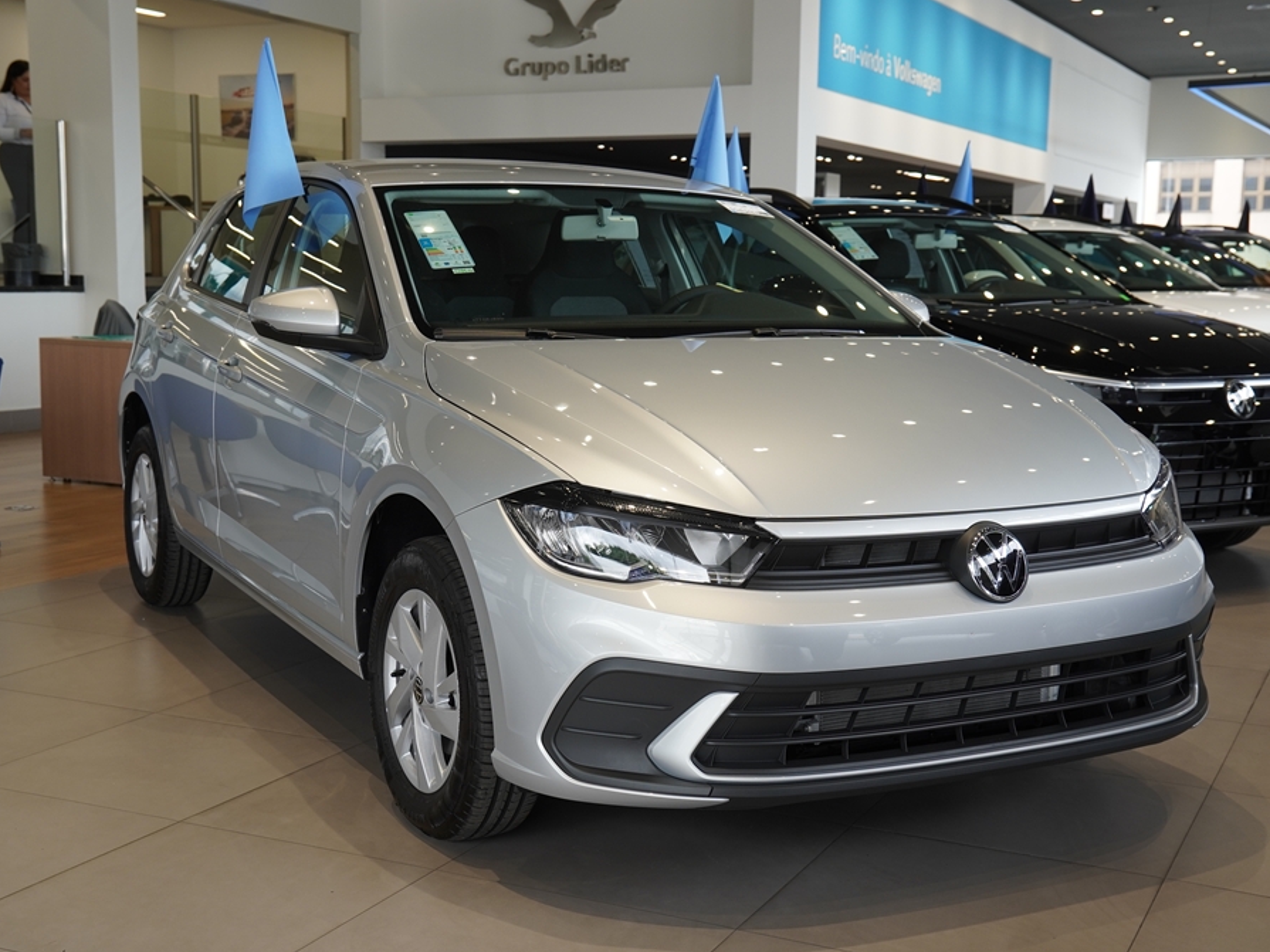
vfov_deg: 32.5
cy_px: 479
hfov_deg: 42.5
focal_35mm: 45
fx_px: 1634
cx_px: 643
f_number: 4
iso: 200
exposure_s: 1/160
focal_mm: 27
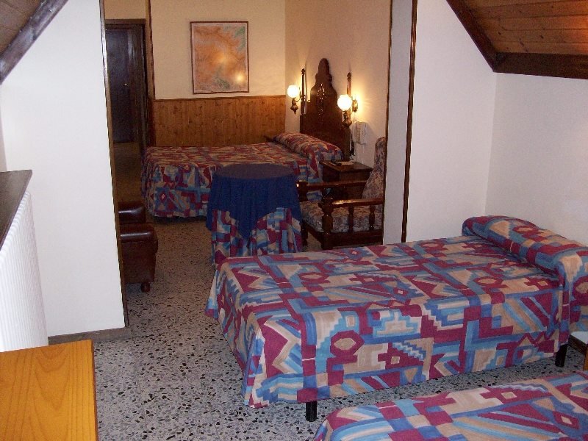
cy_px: 220
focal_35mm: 34
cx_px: 294
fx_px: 578
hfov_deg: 54.0
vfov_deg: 41.8
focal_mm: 5.7
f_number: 2.8
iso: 200
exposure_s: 1/60
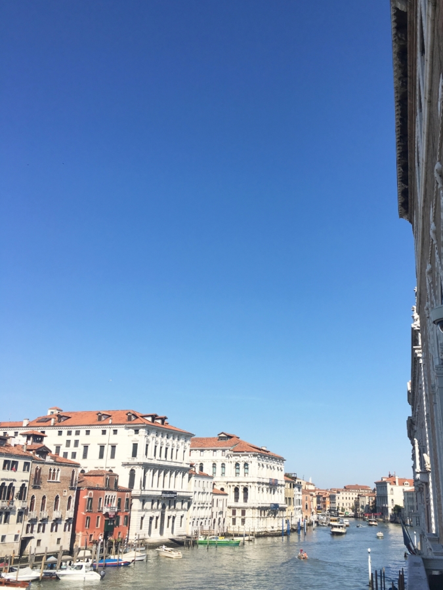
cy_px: 297
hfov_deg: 42.9
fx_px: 563
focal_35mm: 33
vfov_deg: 55.4
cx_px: 249
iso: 25
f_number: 2.2
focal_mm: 4.15
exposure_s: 1/1972
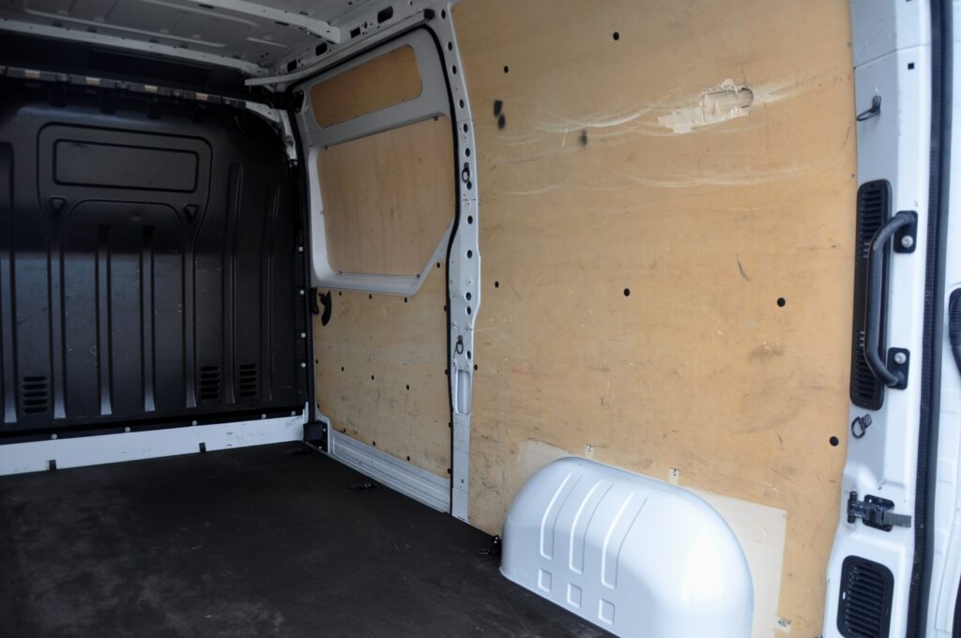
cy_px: 319
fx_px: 720
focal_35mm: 27
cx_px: 480
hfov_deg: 67.4
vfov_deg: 47.8
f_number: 4
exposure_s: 1/60
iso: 400
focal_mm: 18
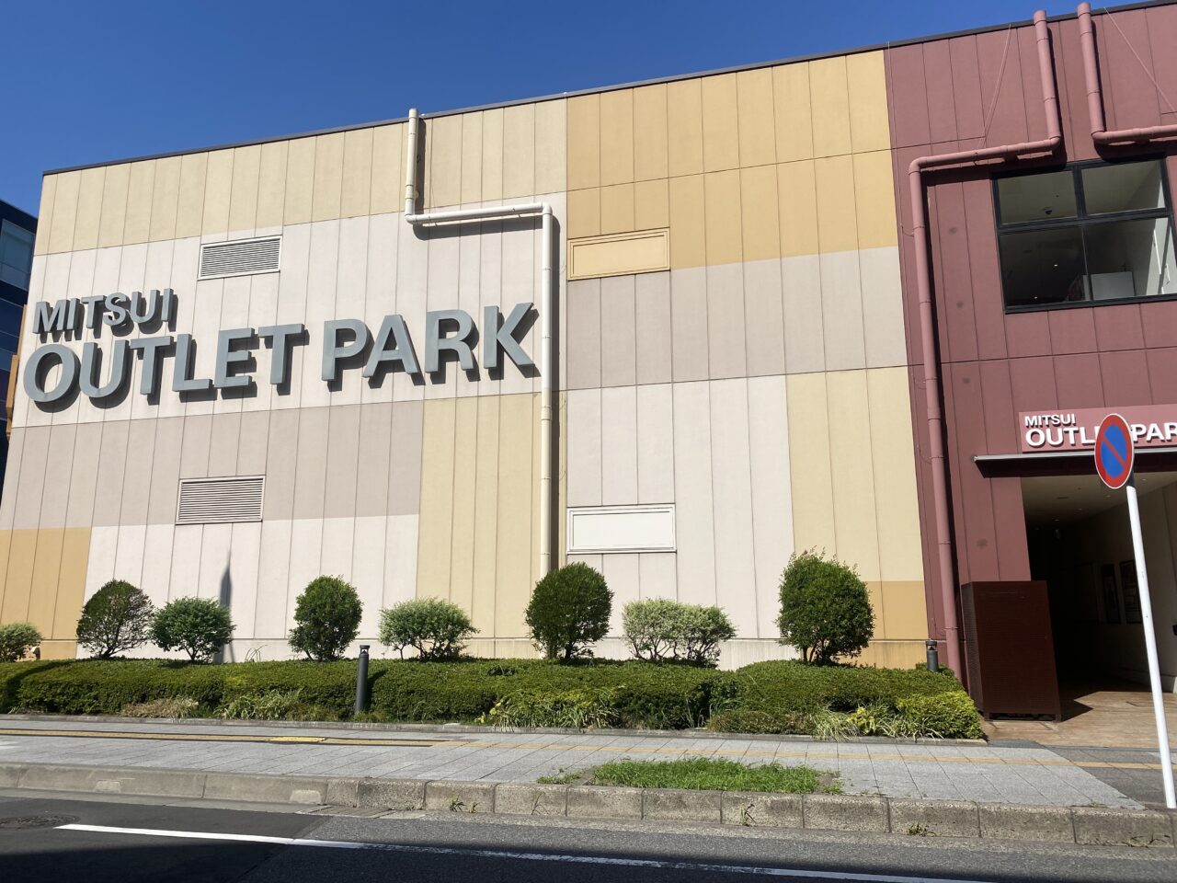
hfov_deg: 67.3
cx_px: 588
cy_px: 442
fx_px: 884
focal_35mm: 26
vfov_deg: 53.1
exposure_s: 1/5495
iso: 32
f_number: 1.8
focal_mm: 4.25
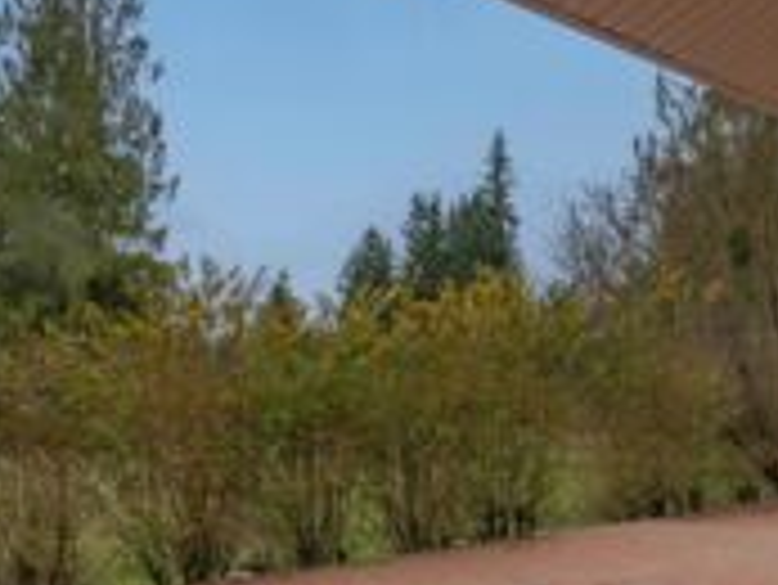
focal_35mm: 40
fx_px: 900
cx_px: 441
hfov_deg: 46.7
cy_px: 398
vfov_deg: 35.6
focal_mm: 12
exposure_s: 1/200
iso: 160
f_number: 9
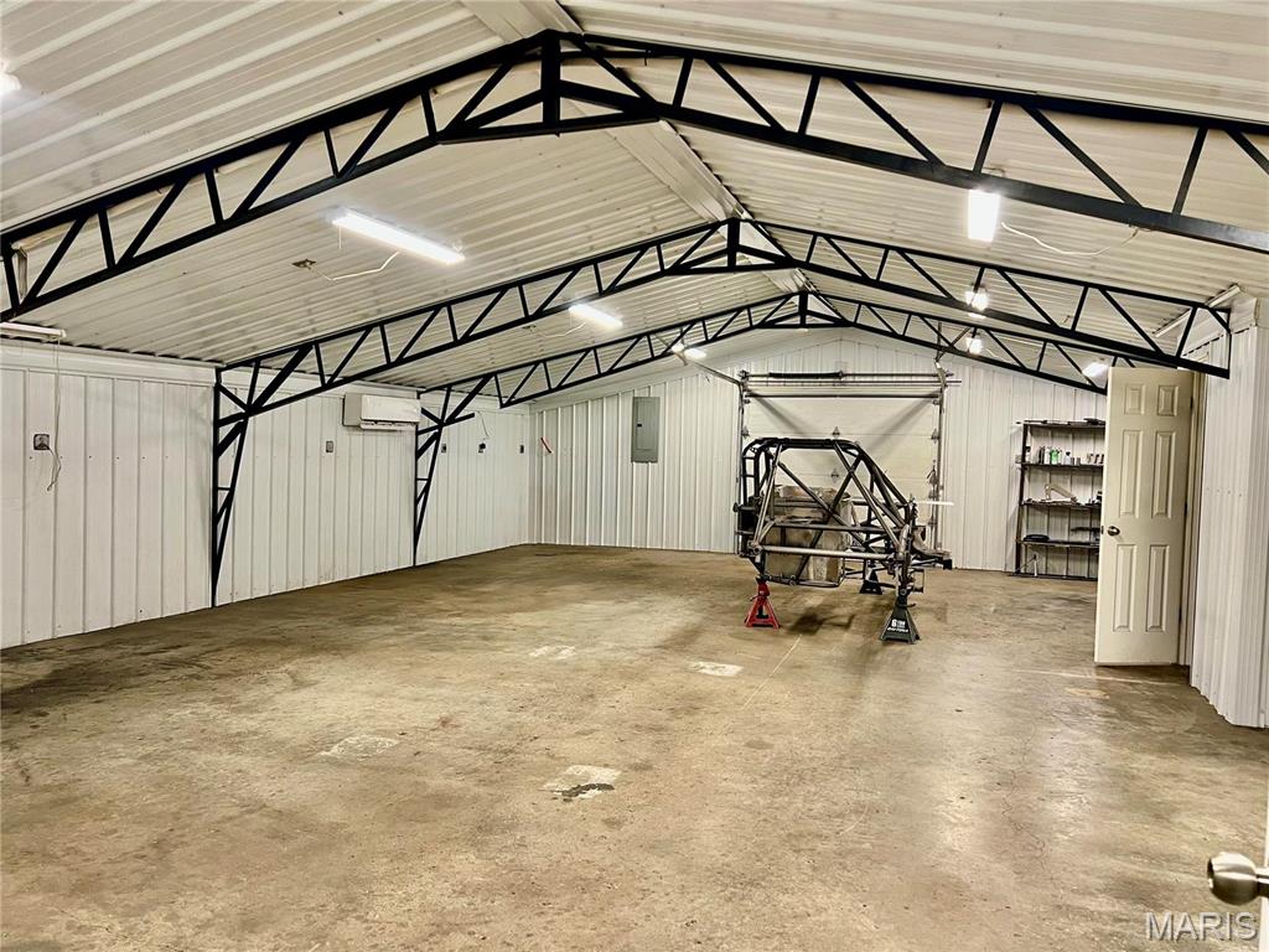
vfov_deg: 53.1
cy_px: 476
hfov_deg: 67.3
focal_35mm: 26
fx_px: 953
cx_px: 634
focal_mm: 5.7
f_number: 1.5
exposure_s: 1/60
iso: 100
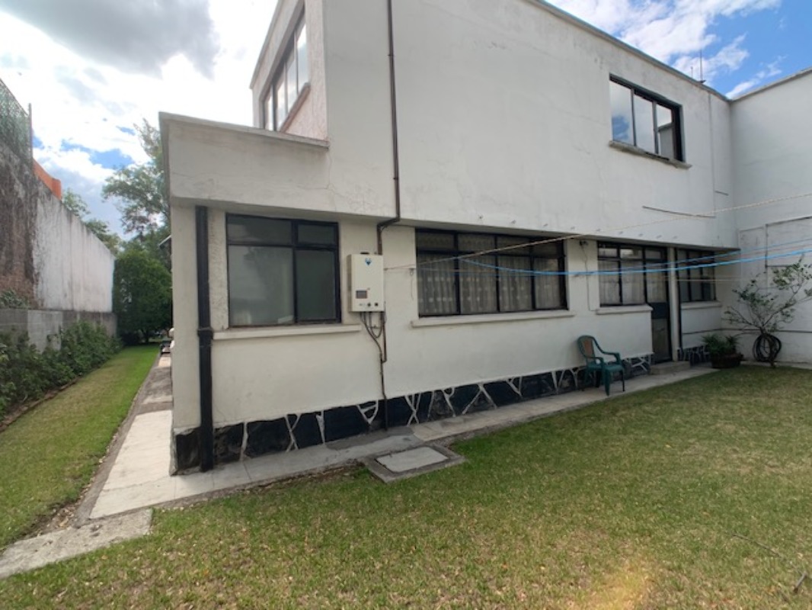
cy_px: 305
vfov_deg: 53.1
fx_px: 610
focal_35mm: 26
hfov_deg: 67.3
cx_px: 406
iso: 25
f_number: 1.8
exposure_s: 1/459
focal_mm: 4.25
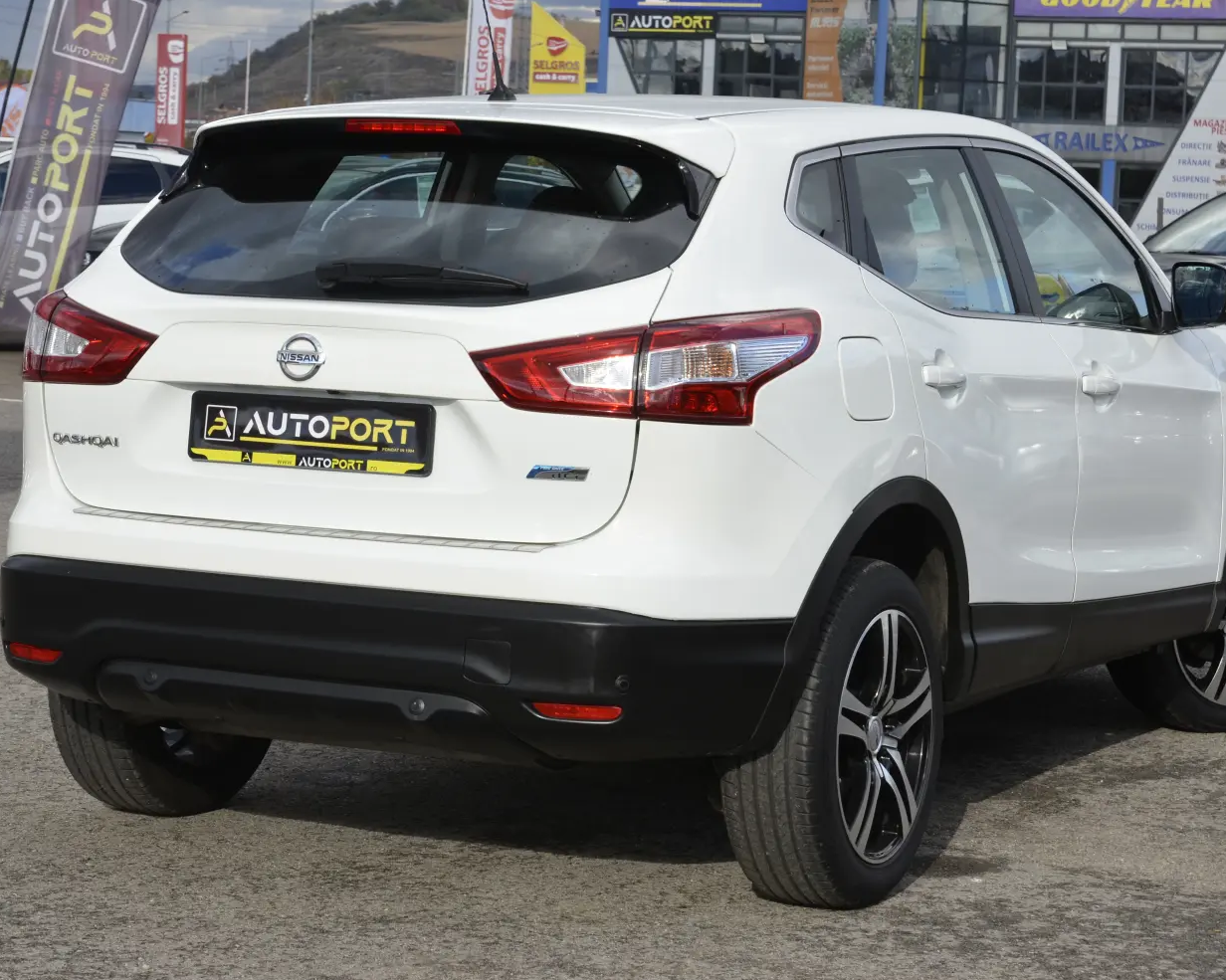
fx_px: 3374
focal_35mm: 93
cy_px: 446
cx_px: 622
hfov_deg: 20.6
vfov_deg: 16.5
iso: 200
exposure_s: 1/250
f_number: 8
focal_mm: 50
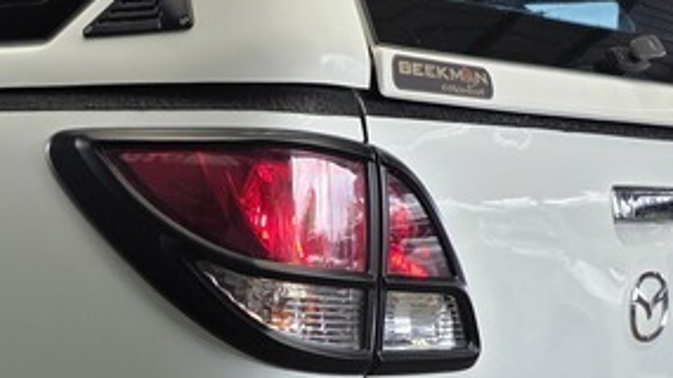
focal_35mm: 90
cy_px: 269
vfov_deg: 13.4
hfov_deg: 22.5
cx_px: -52
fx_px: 1605
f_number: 1.7
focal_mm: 6.25
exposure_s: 1/359
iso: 50
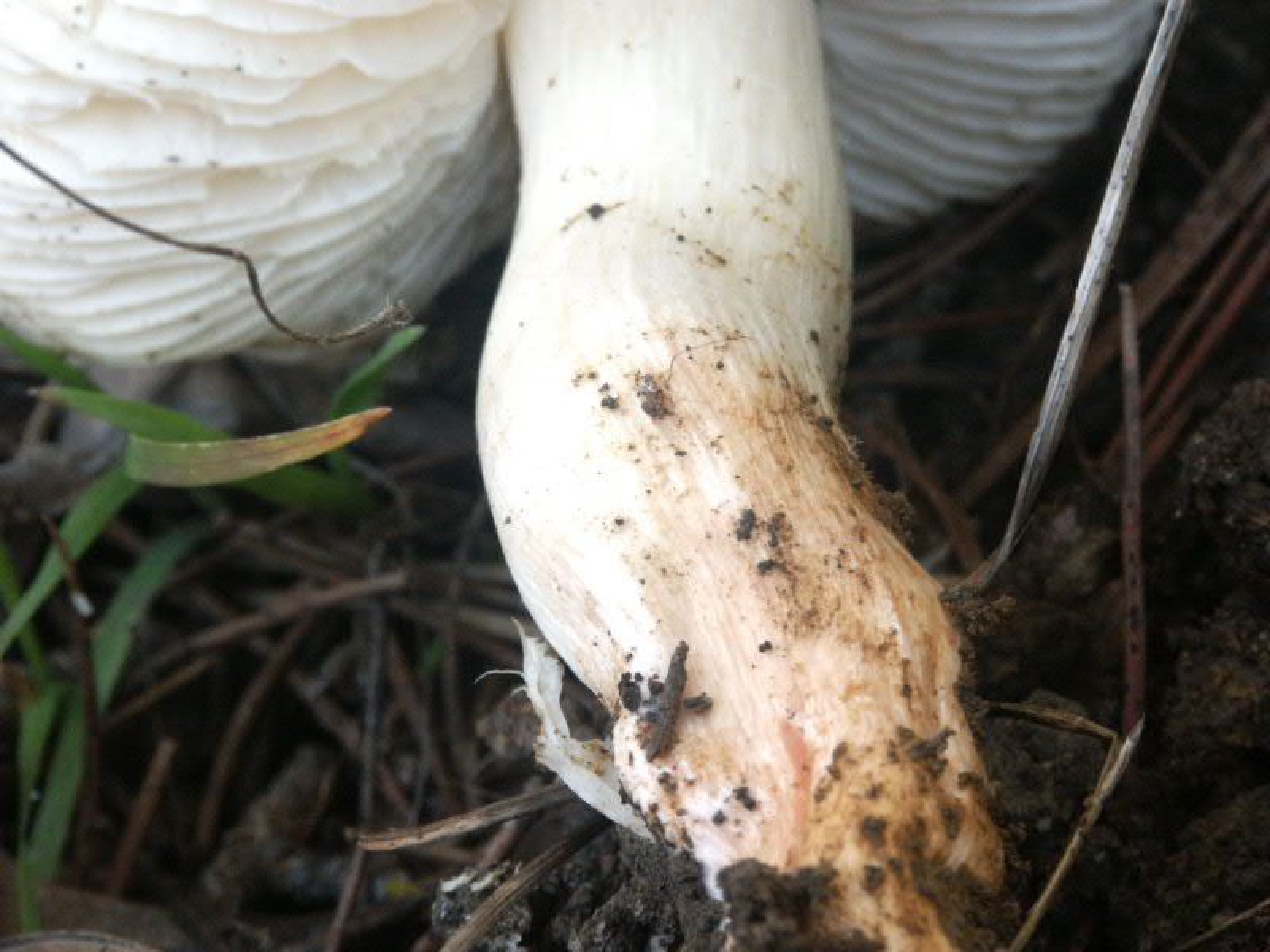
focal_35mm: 200
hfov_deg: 9.9
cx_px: 635
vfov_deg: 7.4
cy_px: 476
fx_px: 7338
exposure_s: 1/30
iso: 200
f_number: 8
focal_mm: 50.69
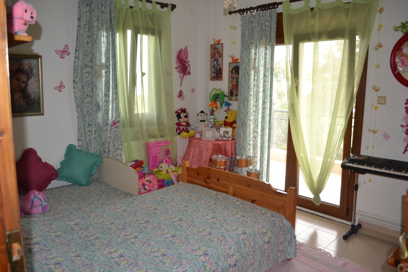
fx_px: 306
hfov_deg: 67.4
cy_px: 136
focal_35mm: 27
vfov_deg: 47.9
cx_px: 204
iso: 400
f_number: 4
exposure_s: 1/100
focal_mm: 18
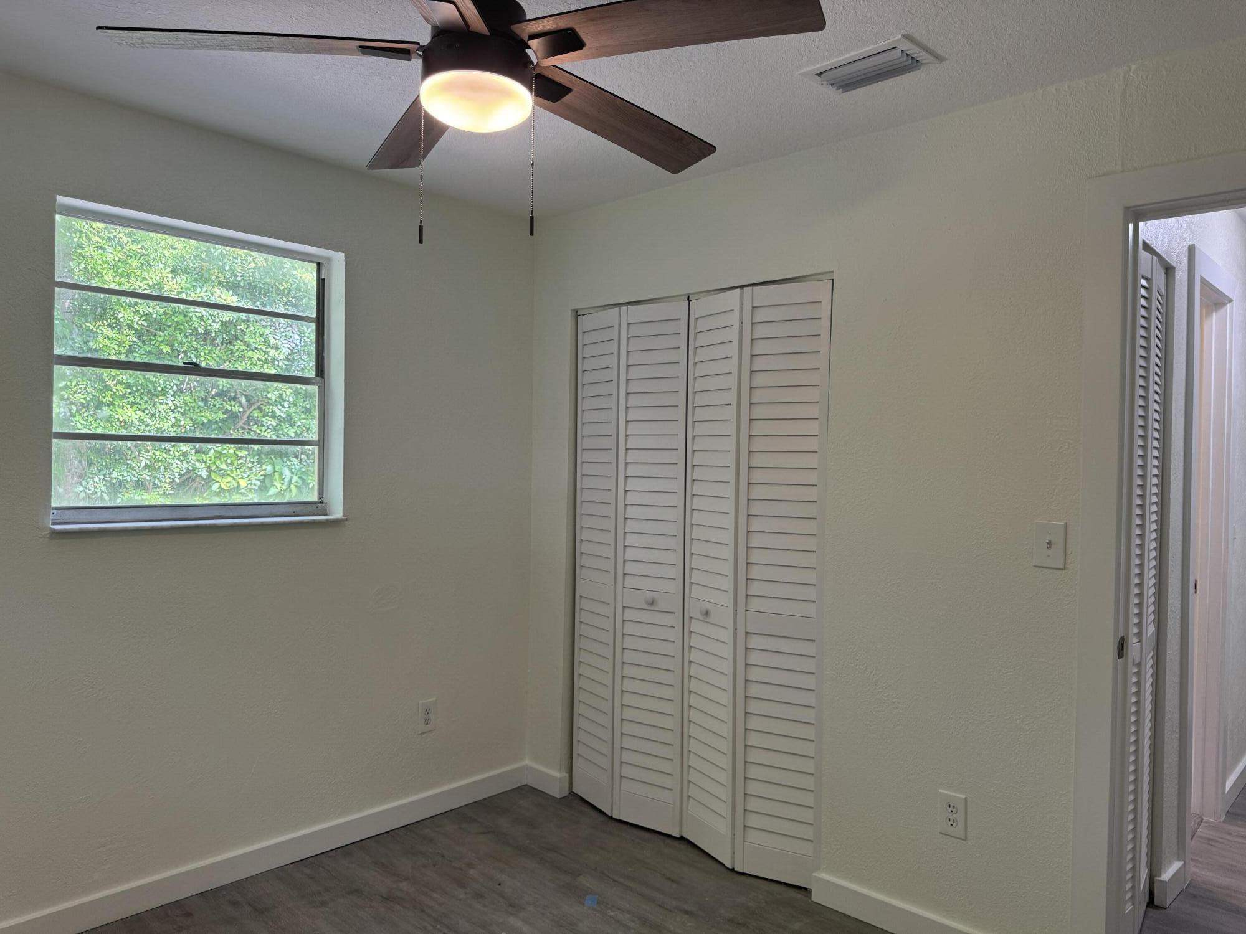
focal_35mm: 24
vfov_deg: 56.8
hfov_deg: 71.6
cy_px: 467
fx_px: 864
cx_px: 623
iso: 100
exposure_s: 1/120
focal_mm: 6.76
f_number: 1.78
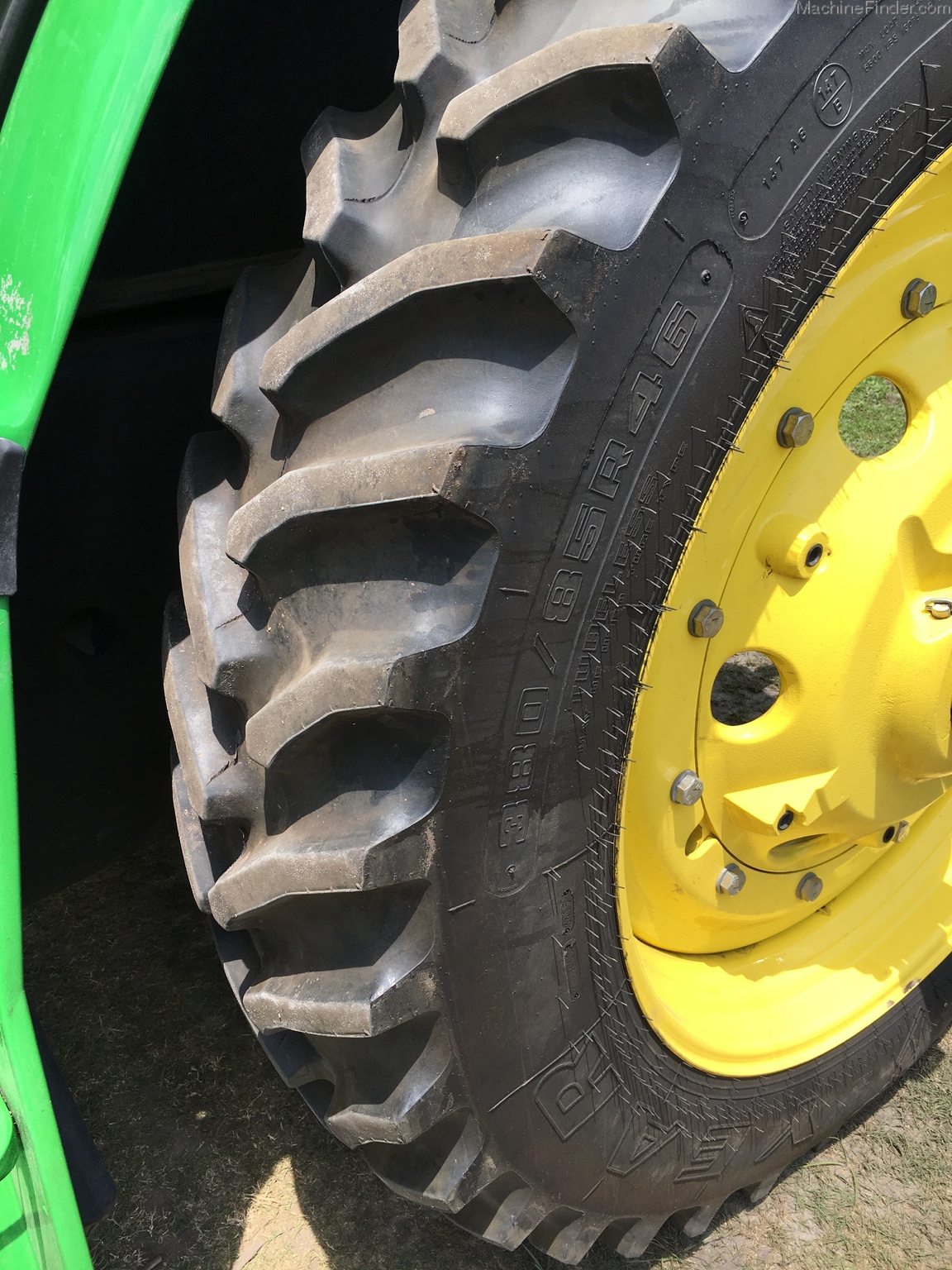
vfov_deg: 61.7
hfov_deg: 48.2
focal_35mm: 29
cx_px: 476
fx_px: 1063
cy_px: 635
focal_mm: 4.15
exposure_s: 1/769
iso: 25
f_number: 2.2
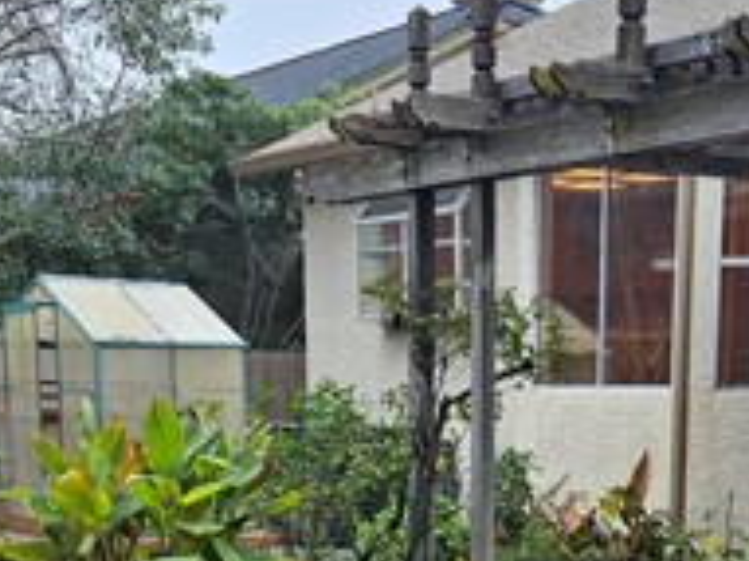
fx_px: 1665
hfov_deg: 25.2
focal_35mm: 77
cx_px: 502
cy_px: 757
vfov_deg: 17.7
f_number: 1.8
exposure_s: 1/180
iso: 64
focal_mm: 5.4
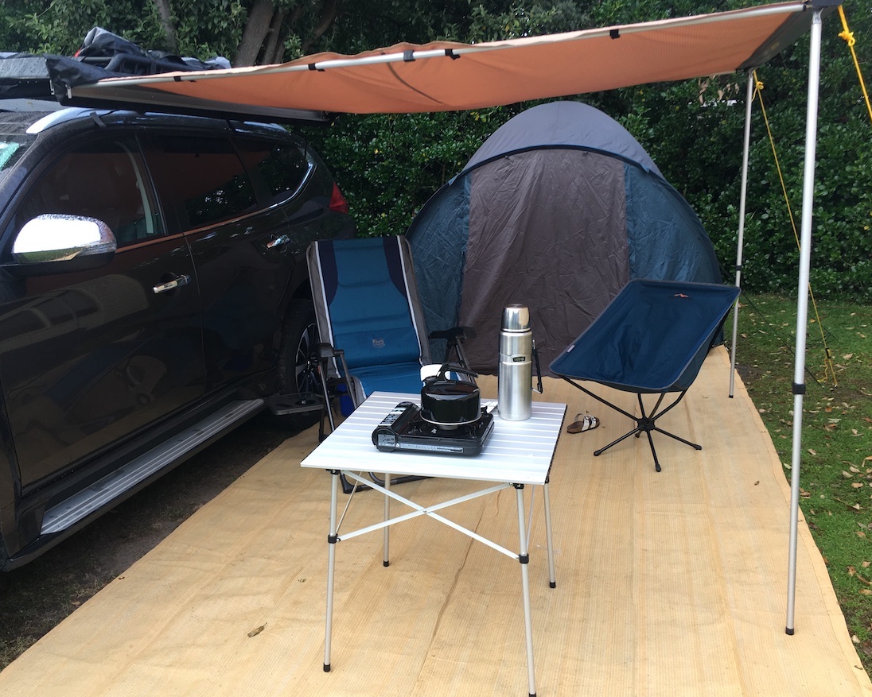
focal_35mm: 31
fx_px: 800
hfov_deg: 57.1
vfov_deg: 47.1
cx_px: 413
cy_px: 344
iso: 25
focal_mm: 4.15
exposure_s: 1/50
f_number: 2.2
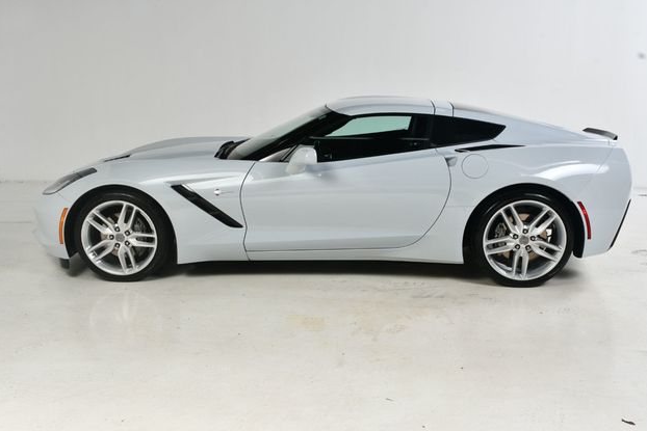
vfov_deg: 36.0
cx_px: 330
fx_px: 665
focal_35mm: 37
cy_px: 220
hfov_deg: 51.9
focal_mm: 24
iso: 100
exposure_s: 1/160
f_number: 13
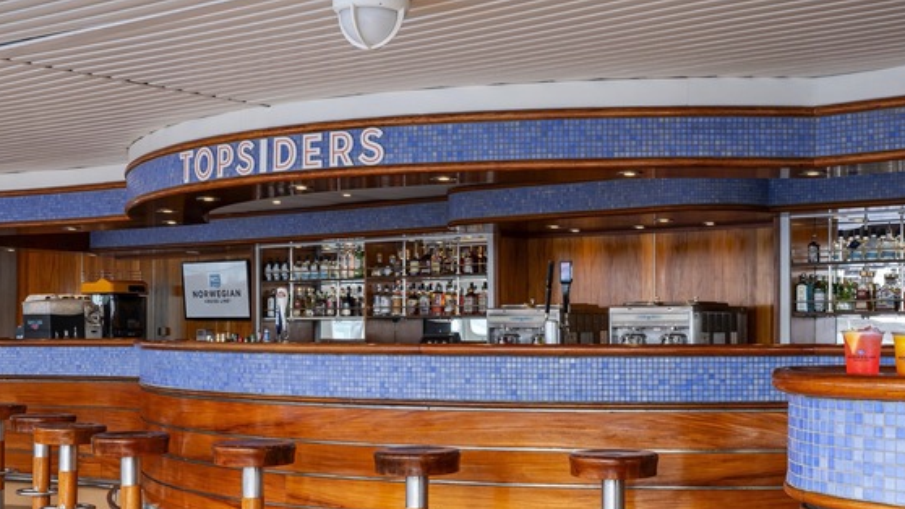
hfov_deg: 39.6
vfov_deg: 22.6
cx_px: 561
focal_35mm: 52
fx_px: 1248
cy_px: 438
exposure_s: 1/25
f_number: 16
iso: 400
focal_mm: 33.1
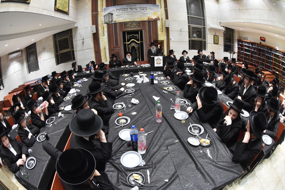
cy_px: 95
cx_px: 142
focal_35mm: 16
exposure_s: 1/80
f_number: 5.6
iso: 1600
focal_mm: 10.5
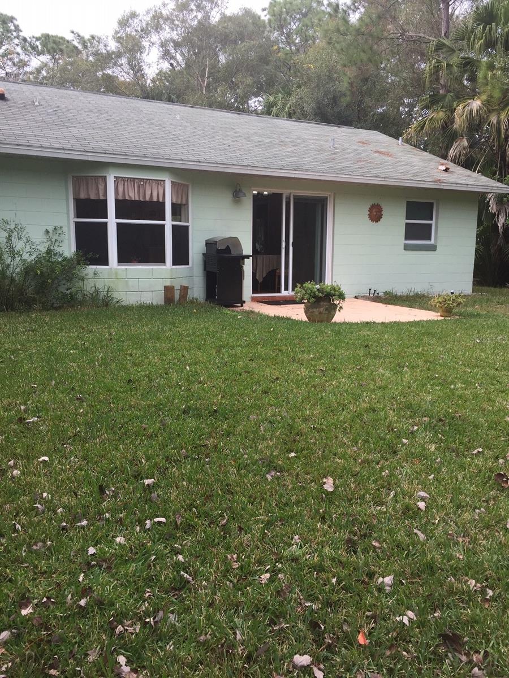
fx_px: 569
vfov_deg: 61.7
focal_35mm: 29
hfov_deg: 48.2
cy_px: 339
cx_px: 254
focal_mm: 4.15
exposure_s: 1/444
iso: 32
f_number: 2.2
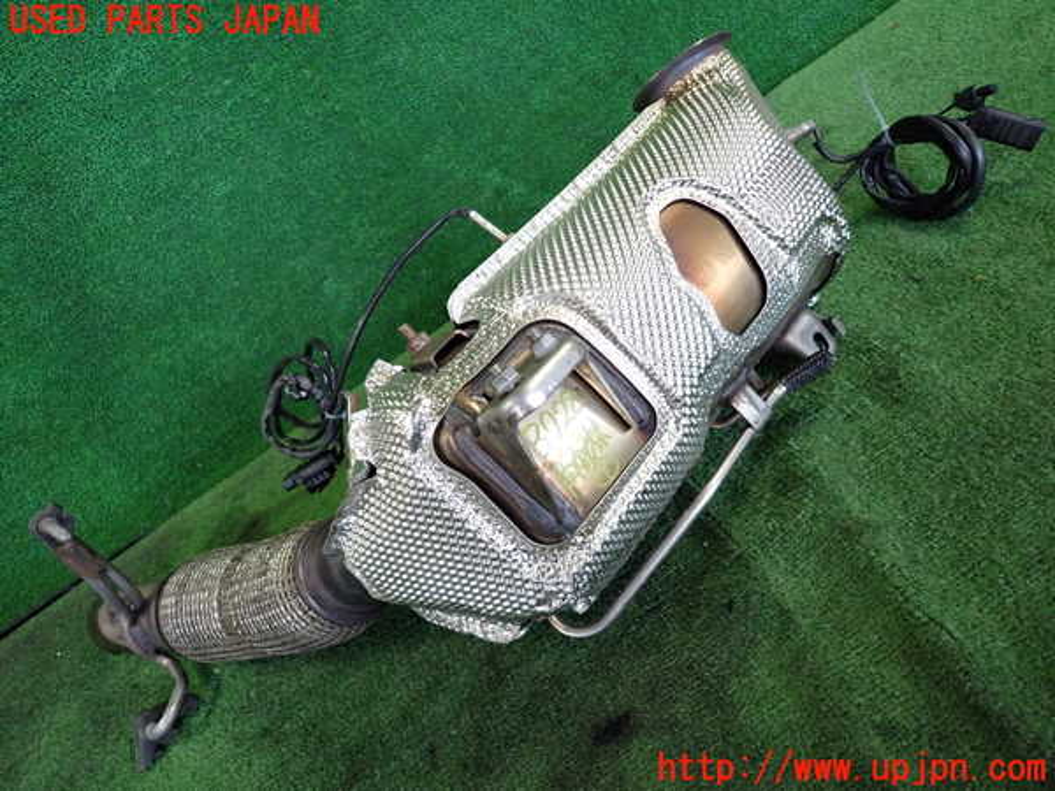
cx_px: 528
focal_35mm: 25
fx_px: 762
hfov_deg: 69.4
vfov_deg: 54.9
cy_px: 396
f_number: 2
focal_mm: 4.5
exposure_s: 1/125
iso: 640
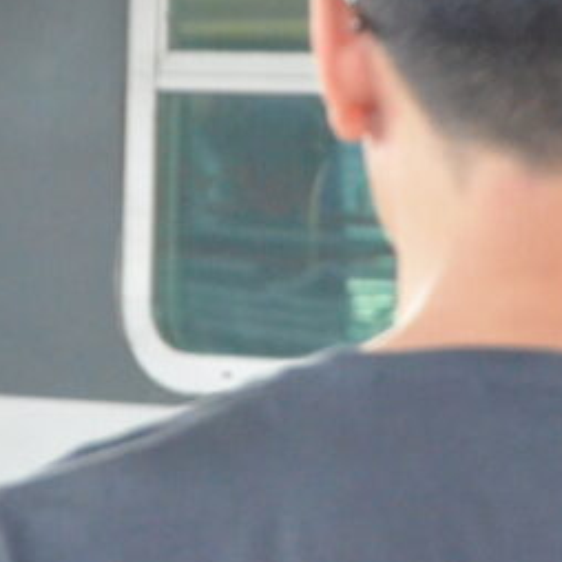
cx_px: 938
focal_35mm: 318
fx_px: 5841
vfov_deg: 5.5
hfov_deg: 5.4
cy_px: 389
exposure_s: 1/400
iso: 6400
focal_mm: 62
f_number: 5
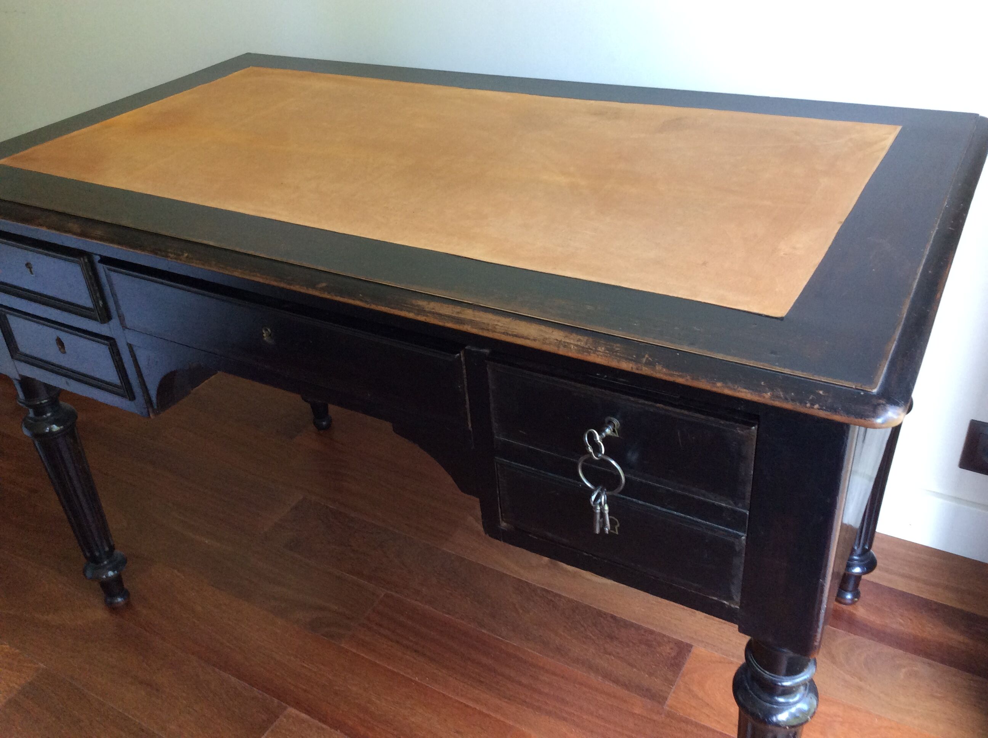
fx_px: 912
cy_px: 369
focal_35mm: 32
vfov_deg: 44.1
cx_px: 494
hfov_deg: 56.9
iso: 100
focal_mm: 3.3
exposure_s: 1/25
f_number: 2.4
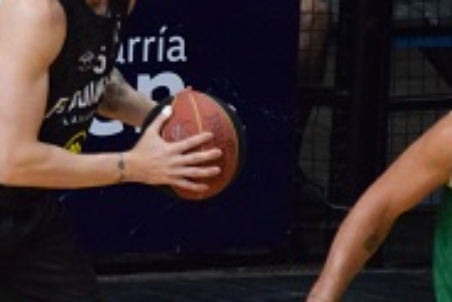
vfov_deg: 1.2
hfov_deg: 1.8
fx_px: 14739
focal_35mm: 1173
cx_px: 2
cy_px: 76
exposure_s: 1/500
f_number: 5.3
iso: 8000
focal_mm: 240
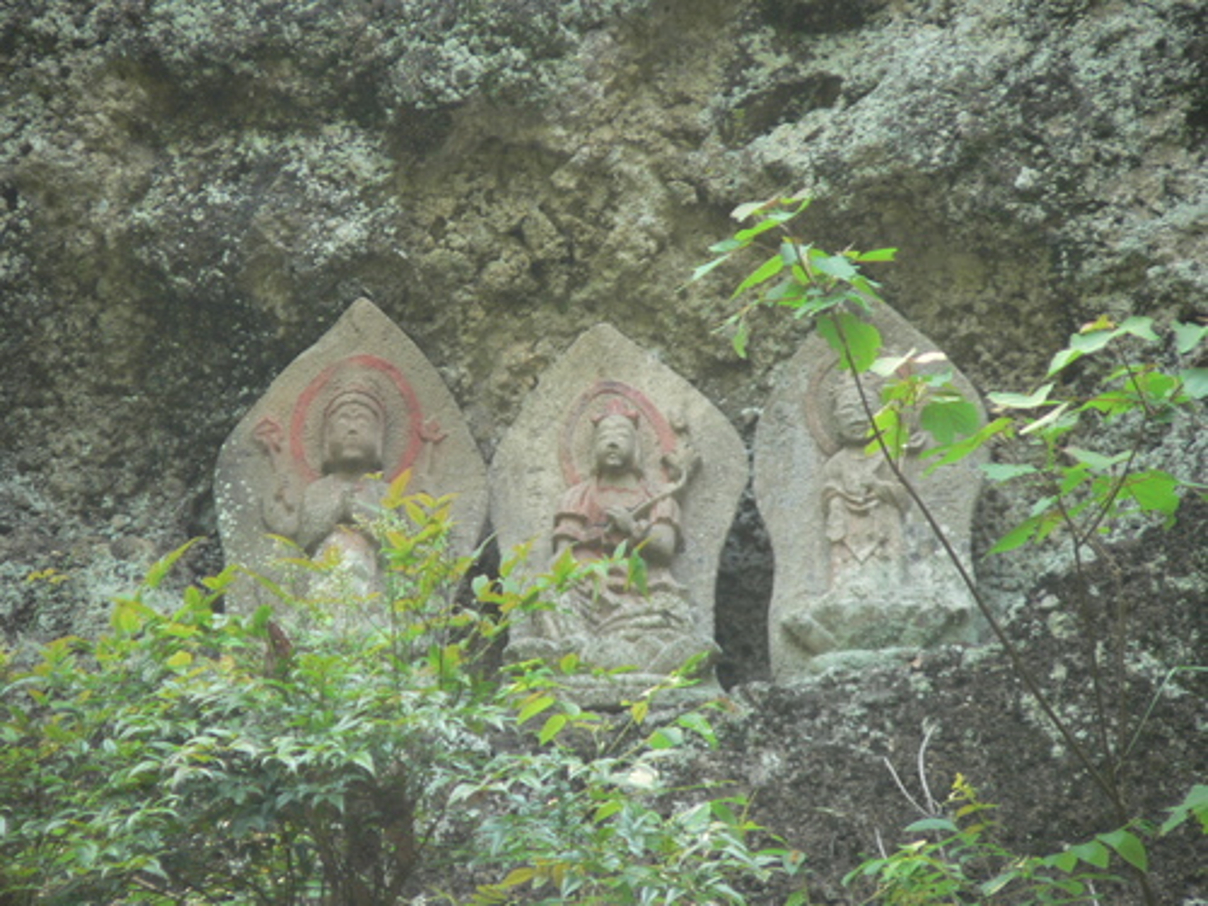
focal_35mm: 397
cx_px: 604
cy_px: 453
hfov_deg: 5.0
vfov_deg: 3.7
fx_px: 13854
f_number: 3.3
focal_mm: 66.1
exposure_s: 1/125
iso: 100
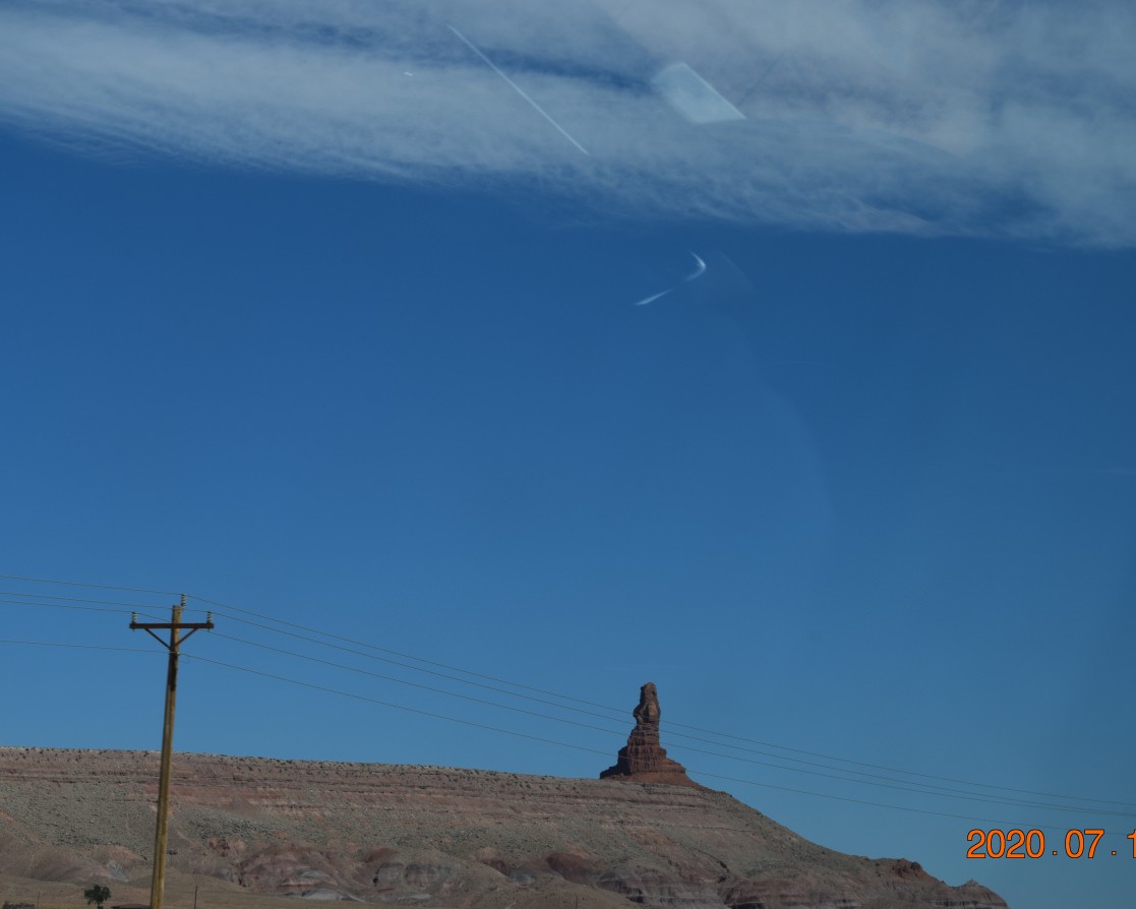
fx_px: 3146
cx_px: 606
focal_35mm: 94
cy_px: 456
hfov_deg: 20.5
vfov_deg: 16.4
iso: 200
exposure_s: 1/500
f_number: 11
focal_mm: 55
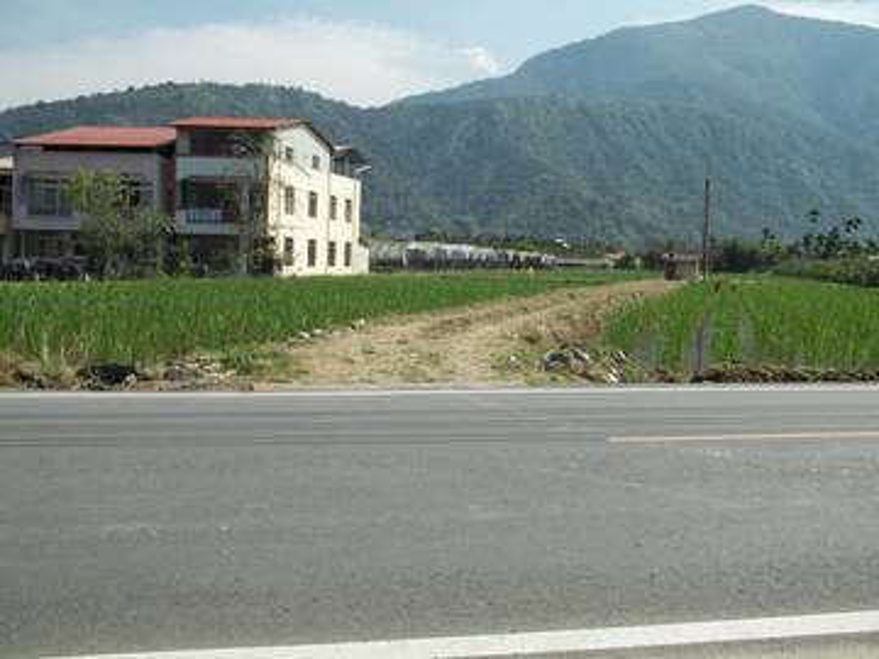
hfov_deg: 51.4
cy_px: 330
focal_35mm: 36
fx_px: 914
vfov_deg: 39.7
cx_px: 440
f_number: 8
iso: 64
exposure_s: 1/160
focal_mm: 6.5
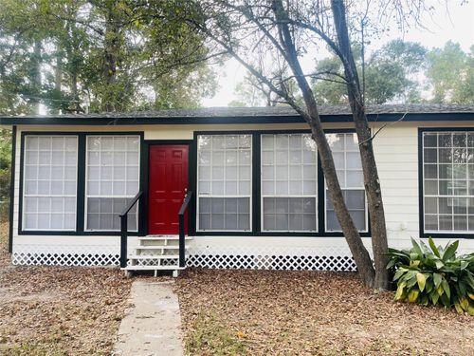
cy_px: 178
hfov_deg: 69.4
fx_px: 342
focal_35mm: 25
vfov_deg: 54.9
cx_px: 237
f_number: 1.6
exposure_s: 1/121
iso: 50
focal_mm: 5.1
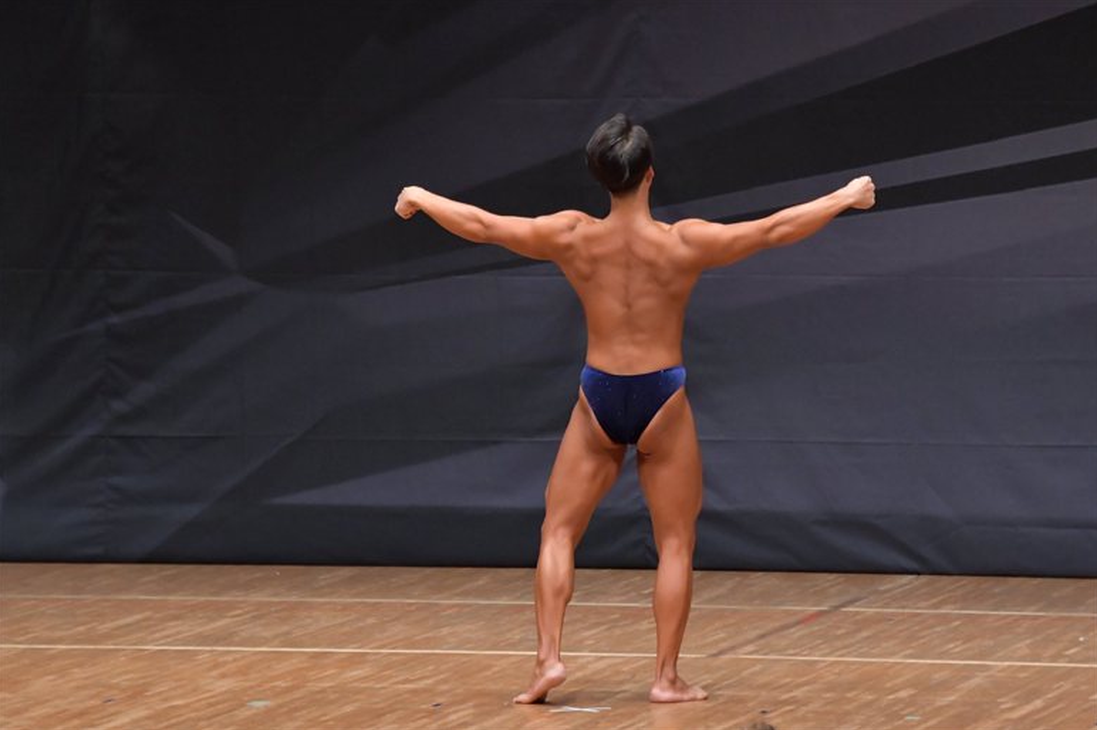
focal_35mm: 256
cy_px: 365
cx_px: 548
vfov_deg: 5.4
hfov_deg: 8.0
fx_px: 7797
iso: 6400
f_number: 5.6
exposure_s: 1/400
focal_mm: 170
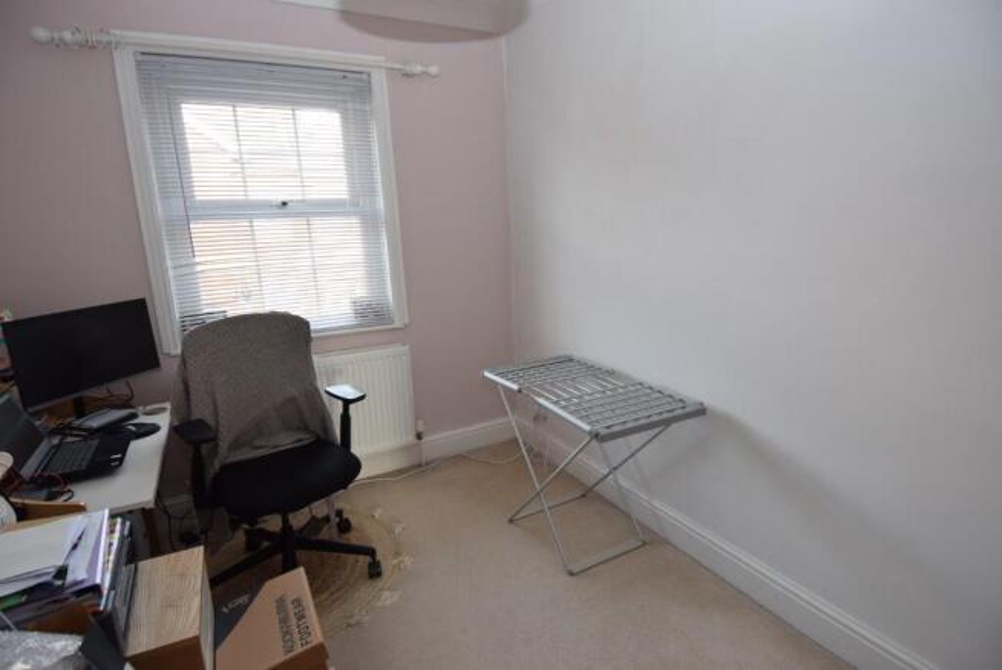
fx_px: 501
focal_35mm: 18
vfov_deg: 67.5
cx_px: 501
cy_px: 335
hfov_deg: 90.0
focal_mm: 12
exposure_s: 1/80
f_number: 4.5
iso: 400
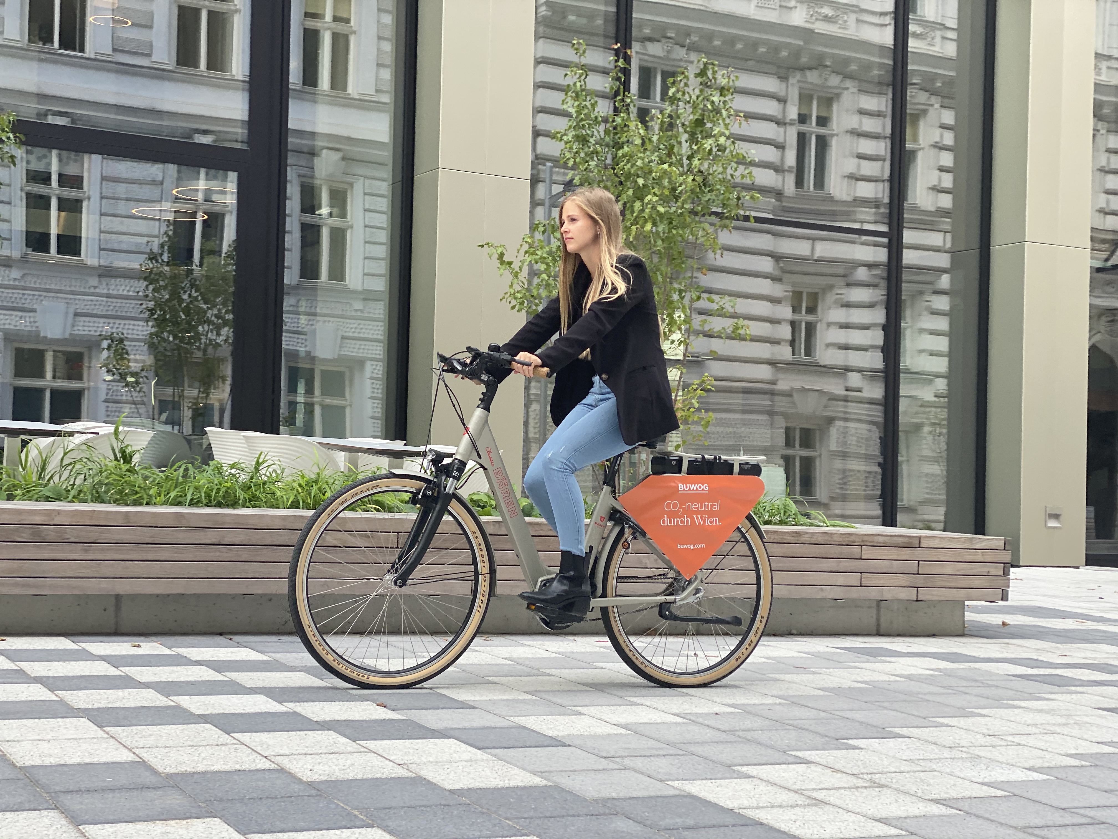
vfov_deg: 28.0
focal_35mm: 52
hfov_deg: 36.8
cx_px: 559
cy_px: 420
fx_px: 1679
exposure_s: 1/169
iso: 20
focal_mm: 6
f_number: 2
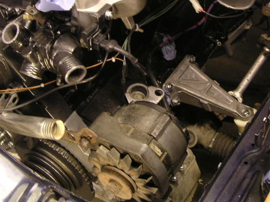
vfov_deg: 23.8
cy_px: 58
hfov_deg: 31.5
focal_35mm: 61
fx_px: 476
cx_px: 169
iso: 100
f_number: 2.8
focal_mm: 6
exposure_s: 1/8
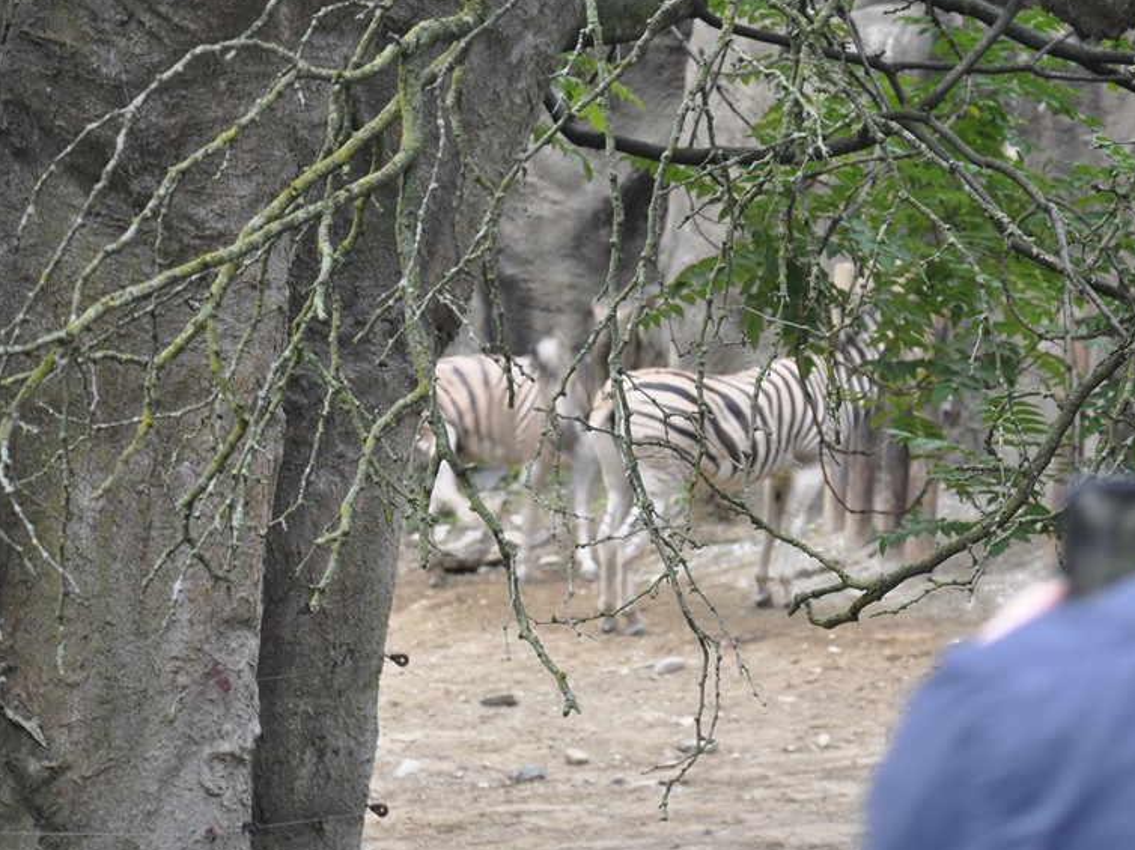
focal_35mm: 201
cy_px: 492
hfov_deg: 9.9
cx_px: 700
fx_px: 6576
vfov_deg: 7.4
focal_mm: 105
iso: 400
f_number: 5.6
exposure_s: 1/13
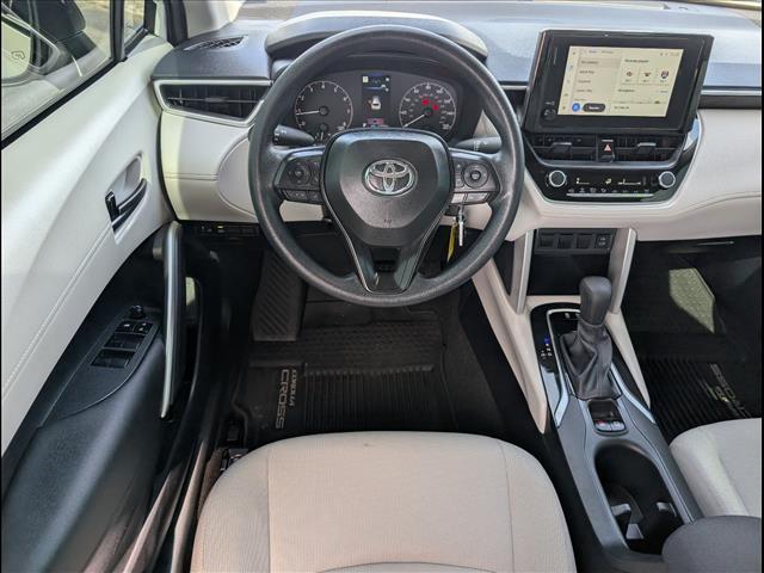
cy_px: 286
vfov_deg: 56.8
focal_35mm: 24
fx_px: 530
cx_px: 382
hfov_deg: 71.6
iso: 20
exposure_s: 1/500
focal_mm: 6.9
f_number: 1.68
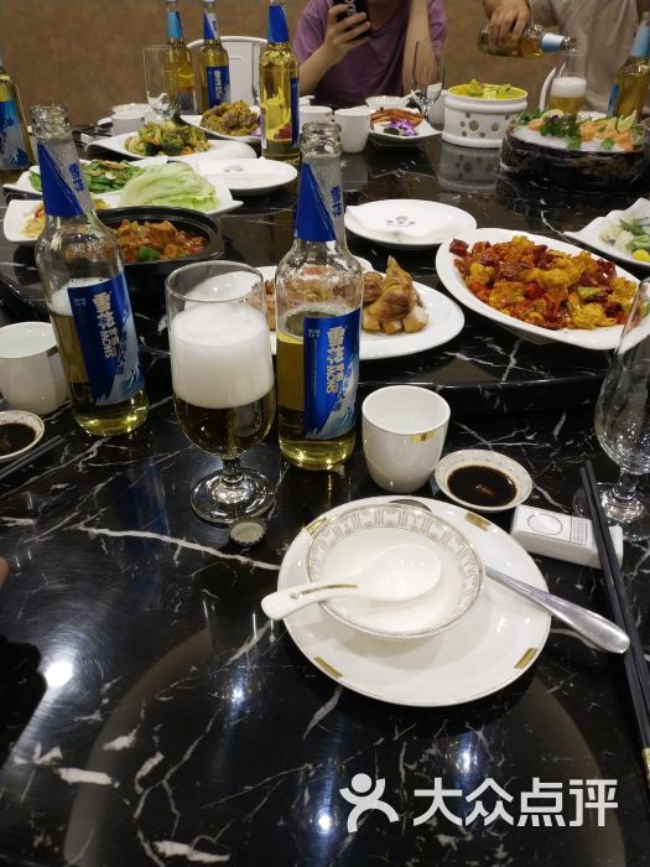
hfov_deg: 44.2
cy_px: 434
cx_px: 325
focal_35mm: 32
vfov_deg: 56.8
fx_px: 801
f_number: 2
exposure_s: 1/25
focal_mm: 4.5
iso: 383
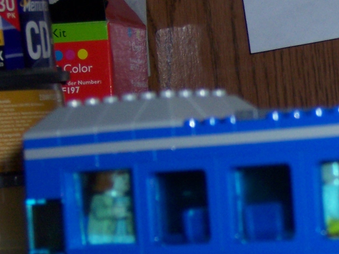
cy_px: 210
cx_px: 426
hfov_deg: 10.4
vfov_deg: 7.9
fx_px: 1831
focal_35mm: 187
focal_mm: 12.1
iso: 140
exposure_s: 1/90
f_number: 4.3
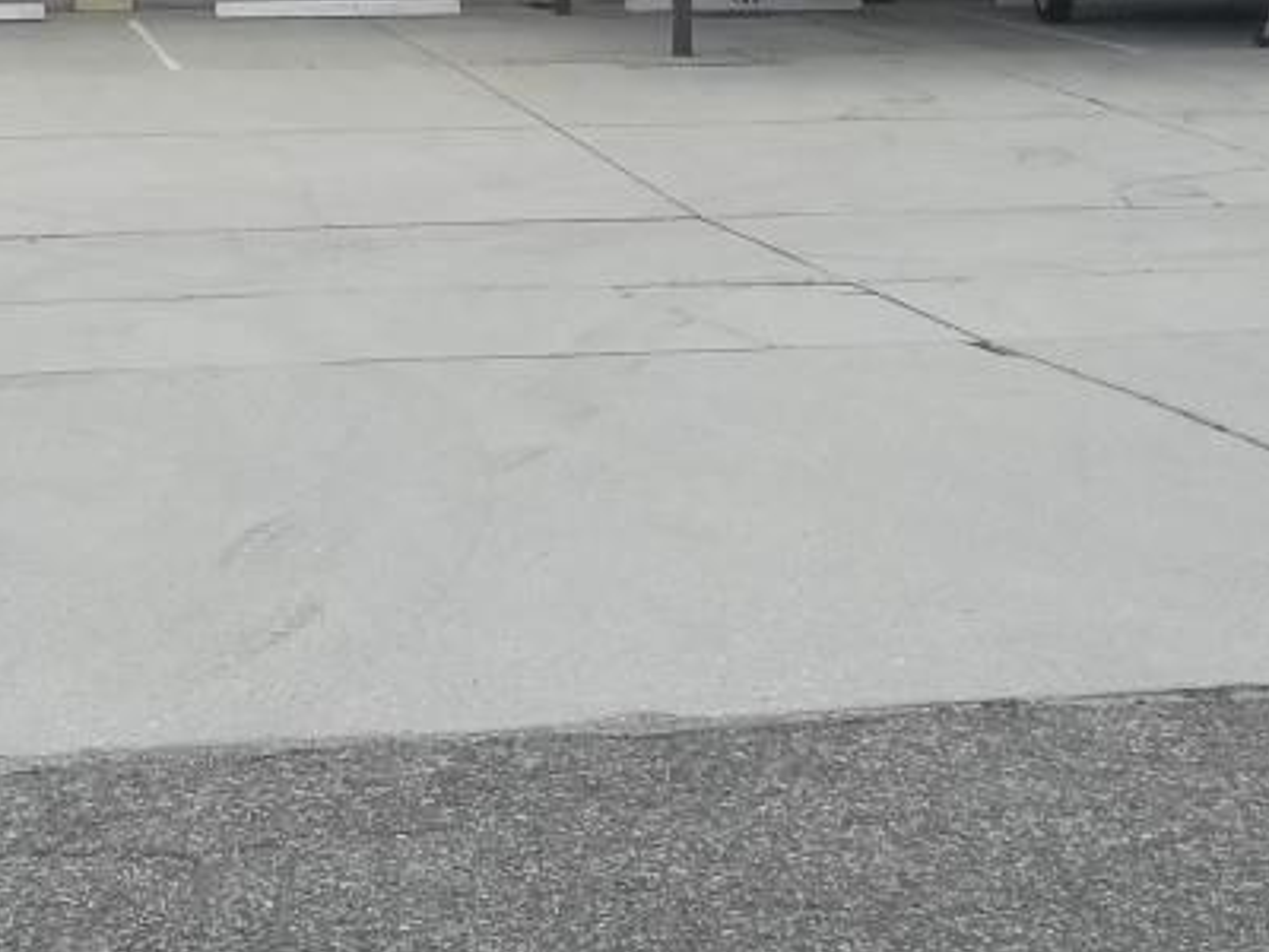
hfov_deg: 23.7
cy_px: -57
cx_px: 397
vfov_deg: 17.5
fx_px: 3006
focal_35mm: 82
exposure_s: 1/160
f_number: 8.8
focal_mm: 5.7
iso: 64
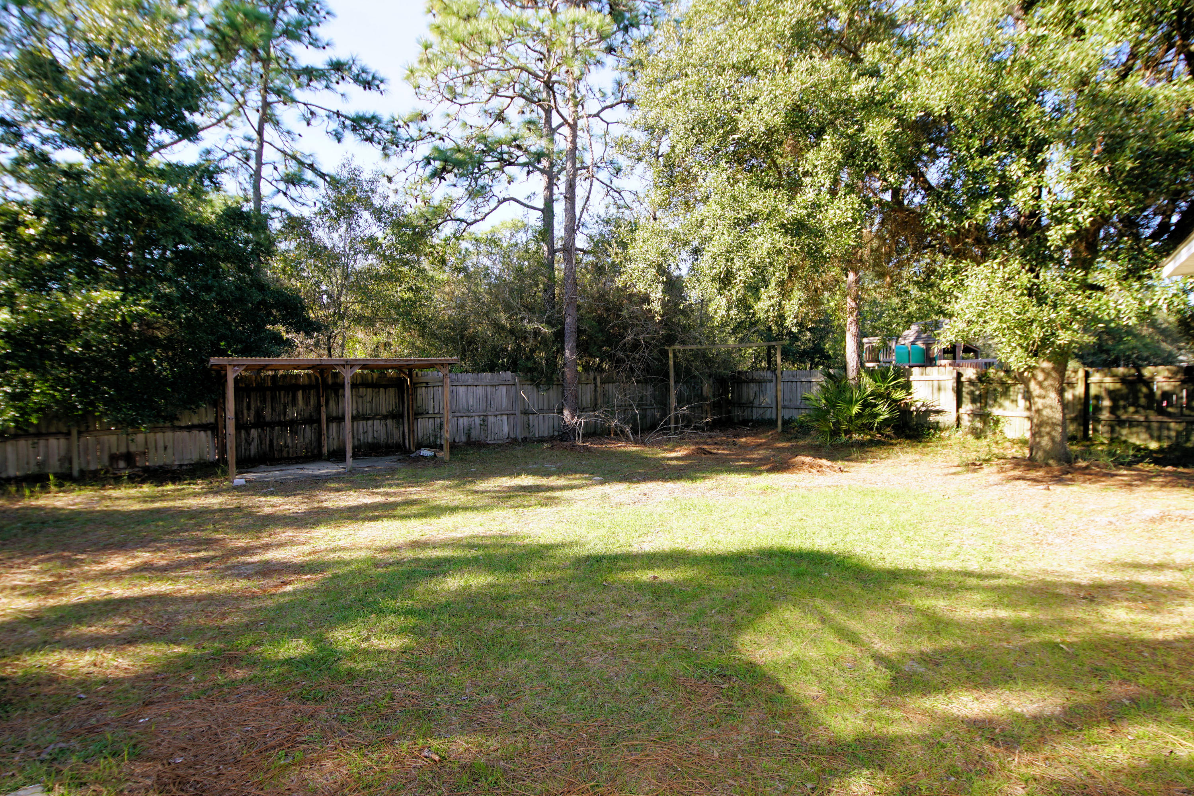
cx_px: 597
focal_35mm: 18
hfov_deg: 90.0
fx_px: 597
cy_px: 398
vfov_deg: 67.4
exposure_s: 1/80
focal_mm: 12
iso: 100
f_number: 5.6
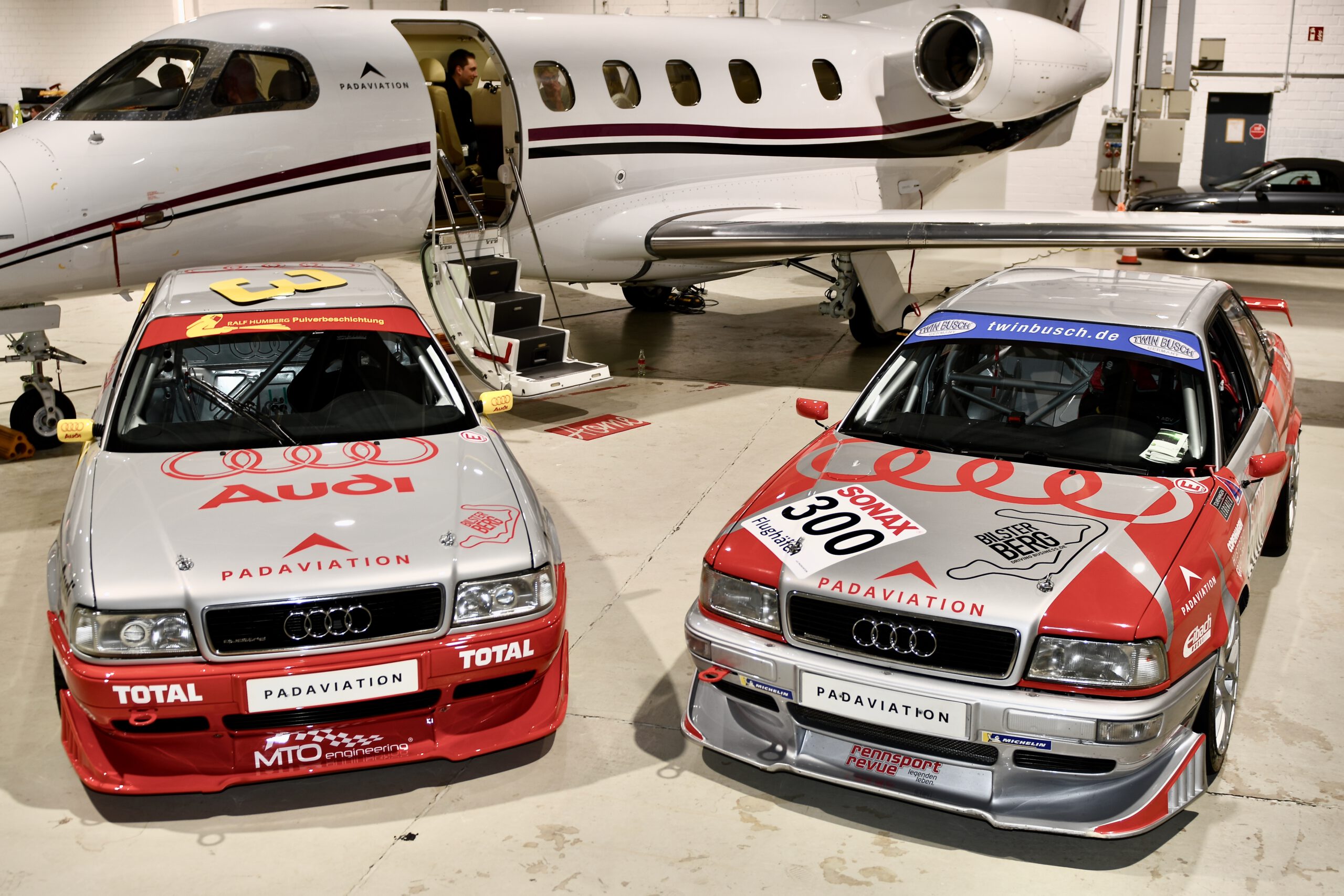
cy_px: 448
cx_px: 672
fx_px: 1344
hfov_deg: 53.1
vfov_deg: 36.9
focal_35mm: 36
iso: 79
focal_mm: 24
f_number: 2.8
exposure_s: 1/20
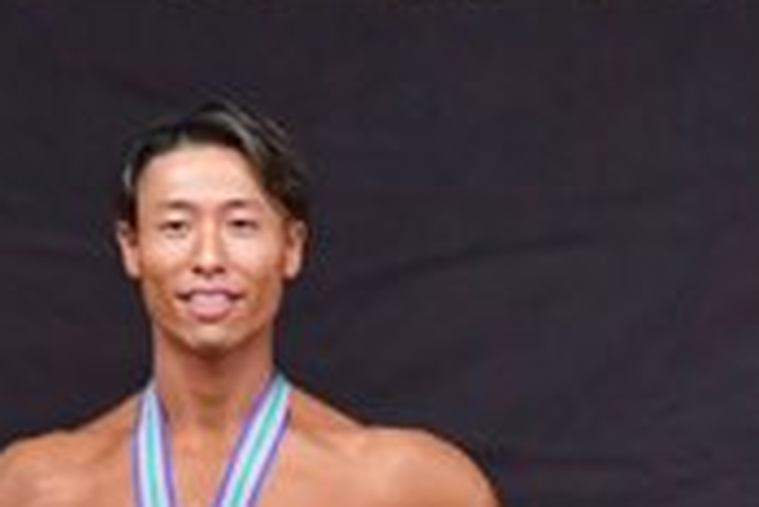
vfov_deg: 1.3
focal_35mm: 1062
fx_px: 22408
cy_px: 1096
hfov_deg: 1.9
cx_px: 1178
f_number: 5.6
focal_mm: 160
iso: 4000
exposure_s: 1/400
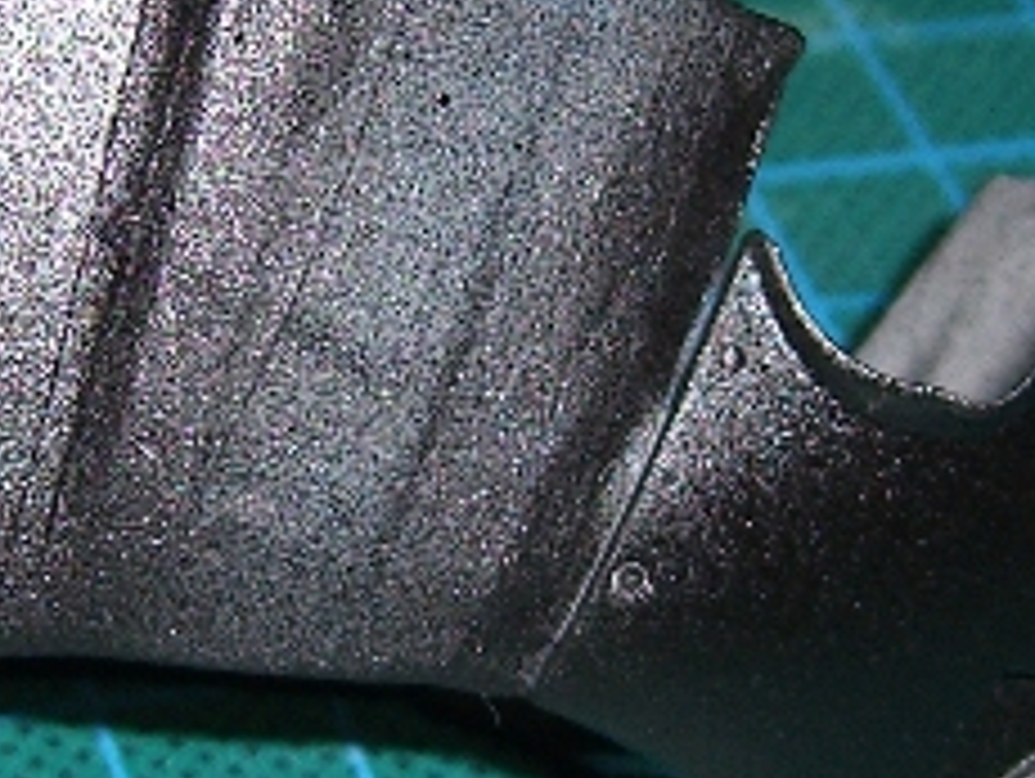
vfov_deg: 8.8
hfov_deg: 11.6
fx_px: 5058
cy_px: 445
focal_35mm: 169
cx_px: 202
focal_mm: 7.9
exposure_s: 1/60
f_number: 2.8
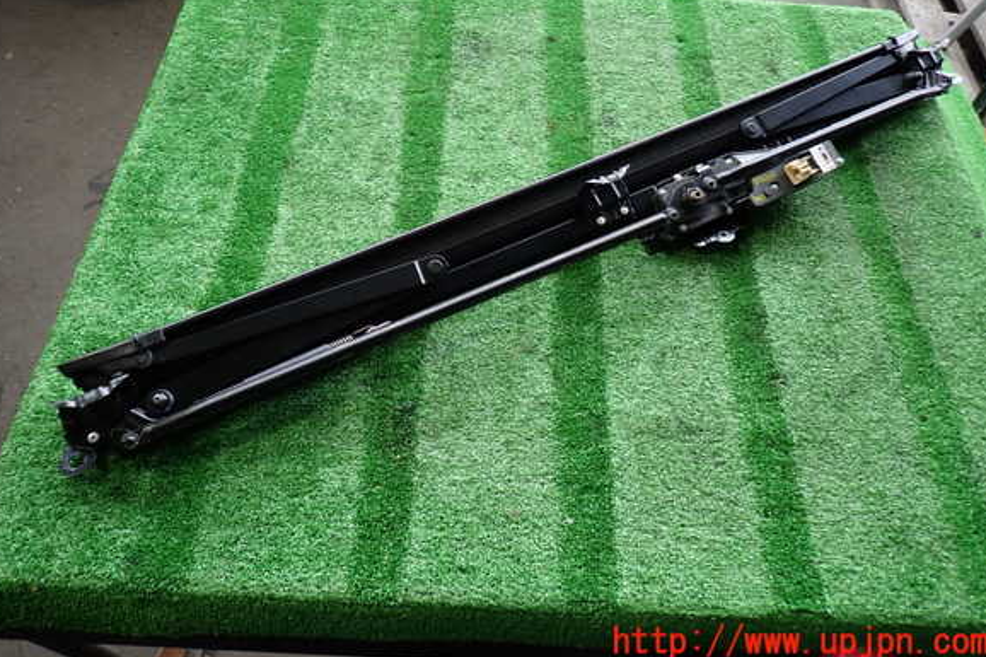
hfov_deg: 67.4
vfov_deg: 47.7
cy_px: 280
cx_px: 486
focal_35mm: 27
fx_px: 739
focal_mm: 4.5
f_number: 2
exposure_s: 1/60
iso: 160
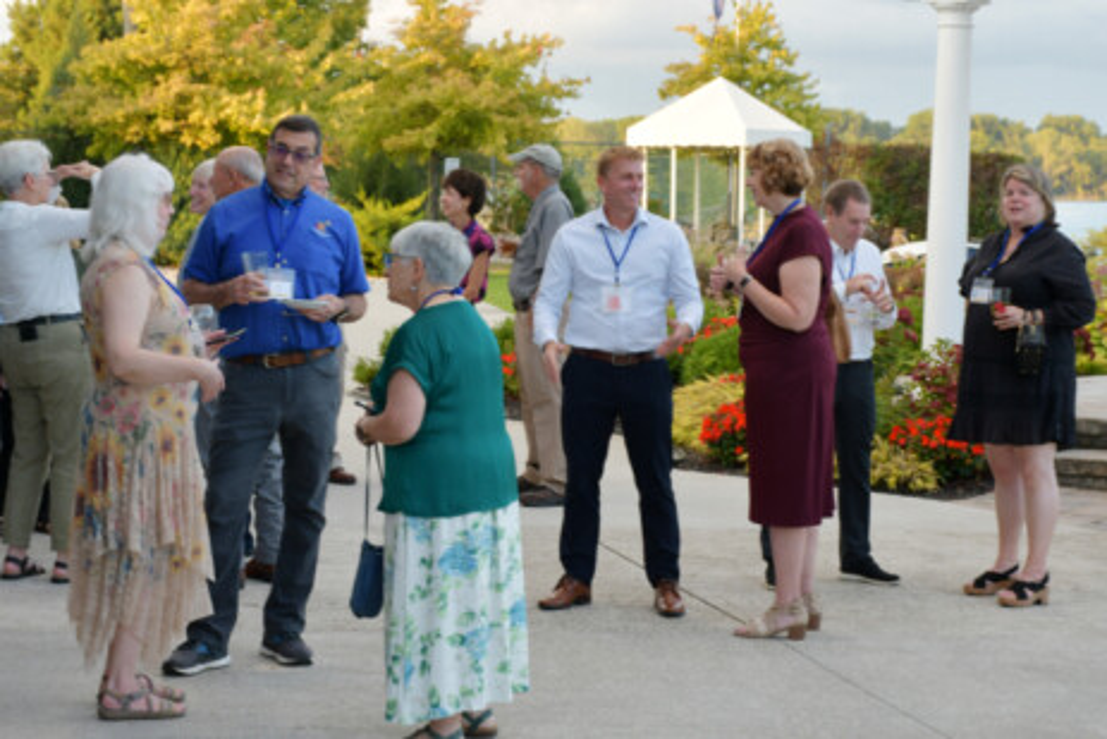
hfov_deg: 24.2
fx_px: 2584
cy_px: 370
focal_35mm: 84
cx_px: 554
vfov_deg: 16.3
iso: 500
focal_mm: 56
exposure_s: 1/100
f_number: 10
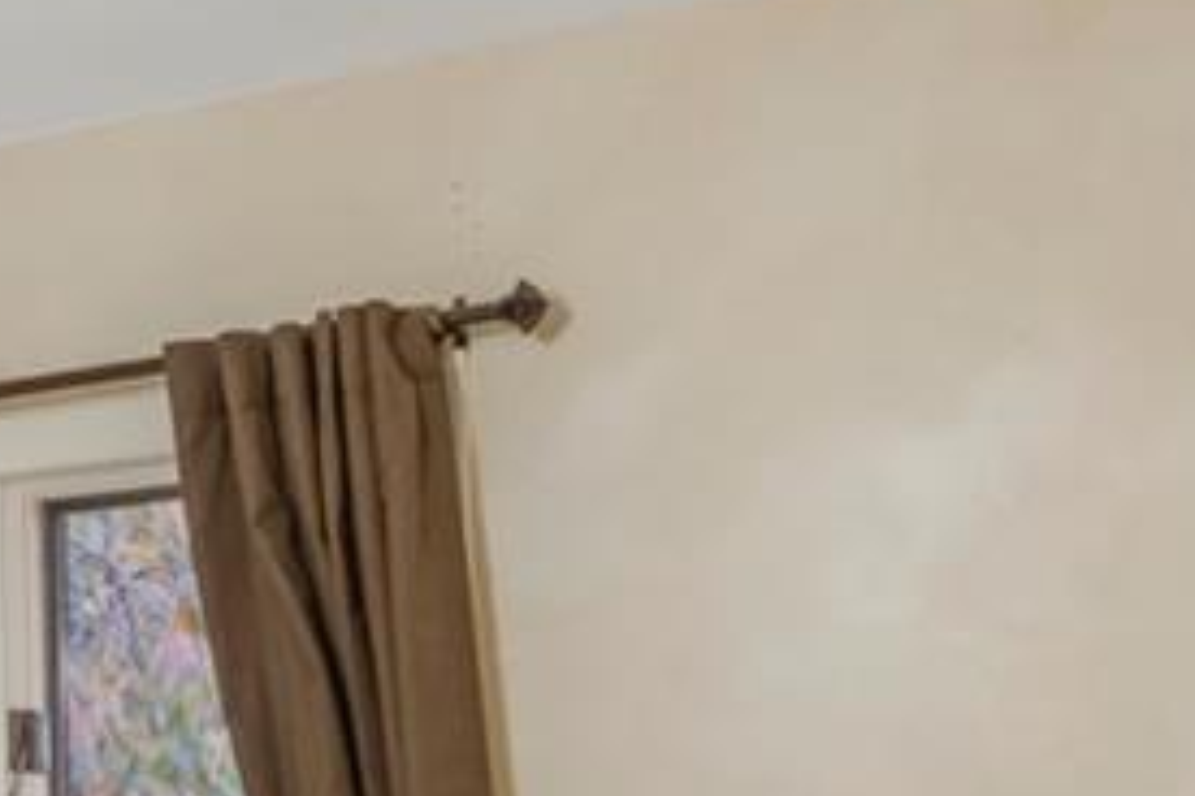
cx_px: -901
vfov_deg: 12.6
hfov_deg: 16.6
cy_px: 1162
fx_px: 3452
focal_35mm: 104
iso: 1000
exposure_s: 1/6
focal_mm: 14
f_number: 10
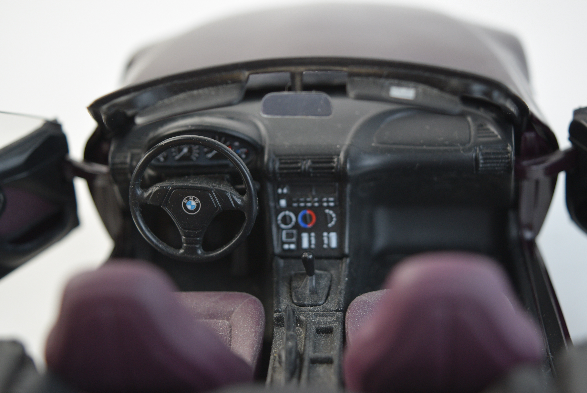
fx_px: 979
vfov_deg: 22.7
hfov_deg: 33.4
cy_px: 196
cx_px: 294
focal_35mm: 60
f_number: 5
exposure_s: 1/100
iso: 400
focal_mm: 40
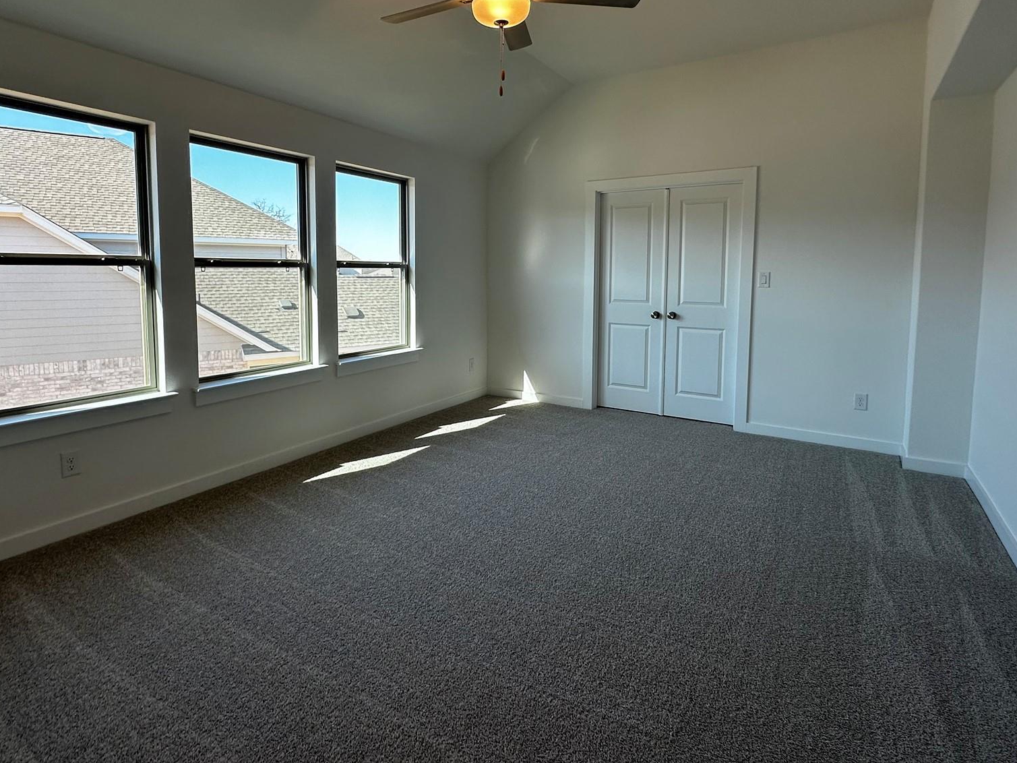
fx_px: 558
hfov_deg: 84.6
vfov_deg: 68.1
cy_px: 311
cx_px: 491
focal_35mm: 19
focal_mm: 2.22
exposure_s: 1/135
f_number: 2.2
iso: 40
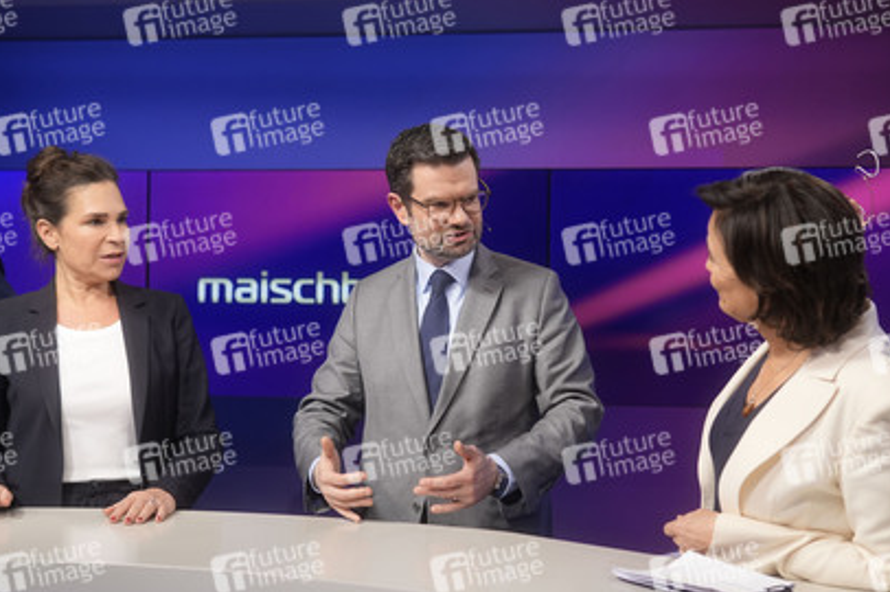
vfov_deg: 26.9
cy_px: 294
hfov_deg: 39.6
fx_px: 1235
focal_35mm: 50
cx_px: 429
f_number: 2.2
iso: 640
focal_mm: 30
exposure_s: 1/160
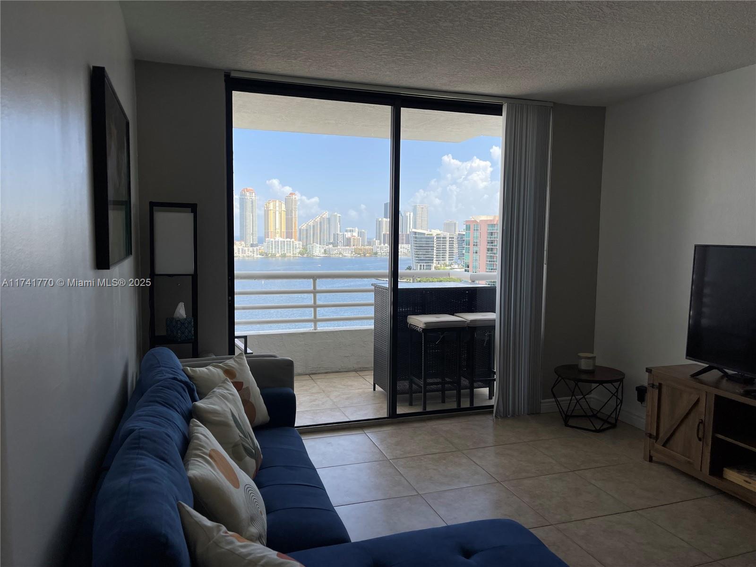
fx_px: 568
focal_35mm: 26
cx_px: 378
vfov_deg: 53.1
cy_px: 284
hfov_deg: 67.3
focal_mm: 5.1
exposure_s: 1/1309
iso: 32
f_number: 1.6
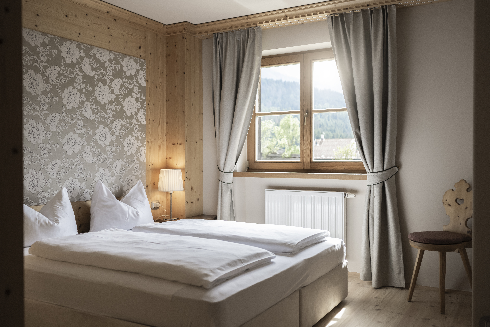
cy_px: 164
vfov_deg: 37.9
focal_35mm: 35
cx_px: 245
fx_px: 476
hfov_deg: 54.4
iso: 1250
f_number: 2.8
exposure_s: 1/1250
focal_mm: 35
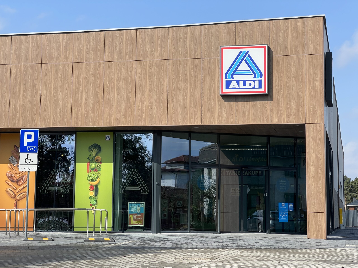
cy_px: 134
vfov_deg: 19.1
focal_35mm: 77
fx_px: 796
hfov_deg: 25.3
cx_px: 179
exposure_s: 1/608
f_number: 2.8
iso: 32
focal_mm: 9
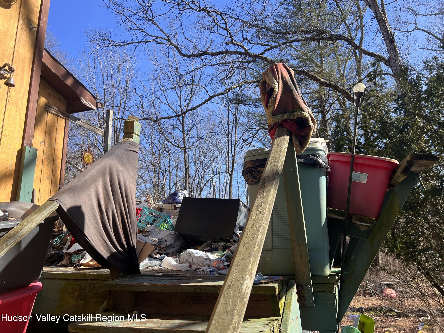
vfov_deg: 53.1
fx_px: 333
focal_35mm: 26
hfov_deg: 67.3
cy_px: 166
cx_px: 222
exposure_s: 1/1377
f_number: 1.5
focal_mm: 5.7
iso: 50
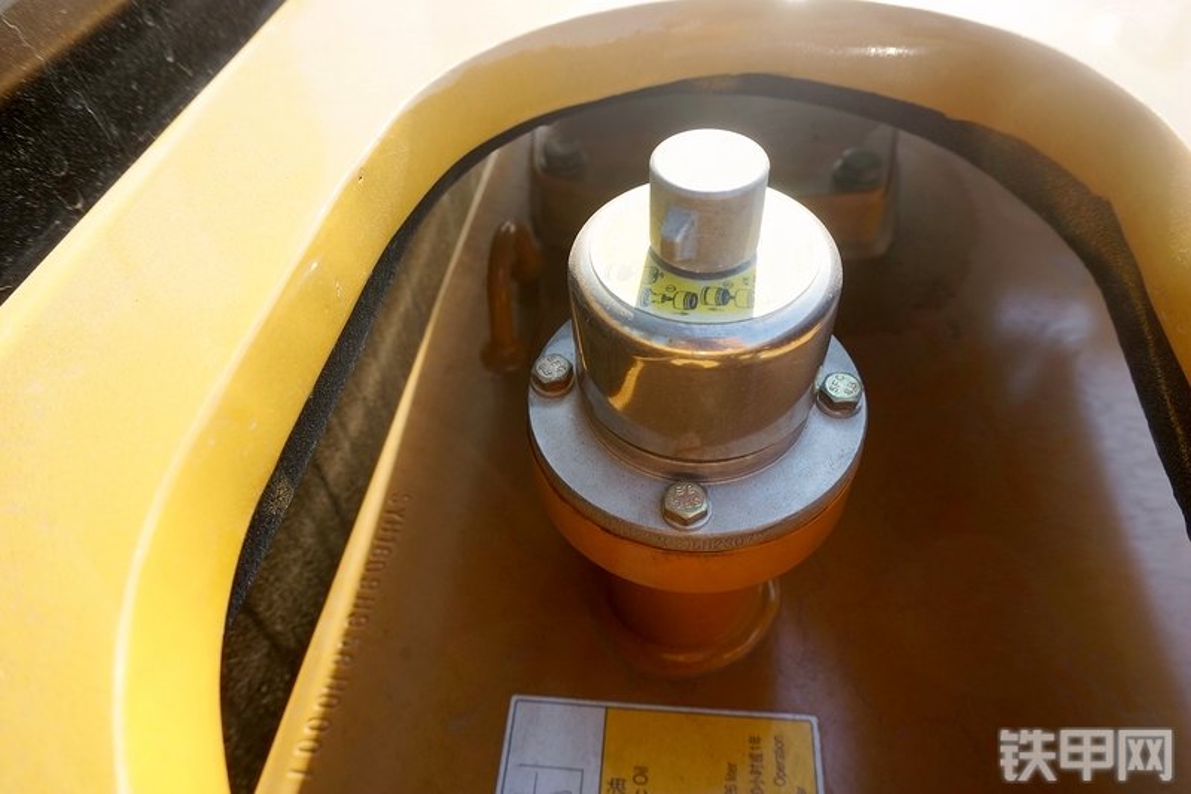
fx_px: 794
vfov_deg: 53.1
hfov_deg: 73.8
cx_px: 596
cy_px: 397
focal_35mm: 24
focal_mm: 16
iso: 100
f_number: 6.3
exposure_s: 1/80
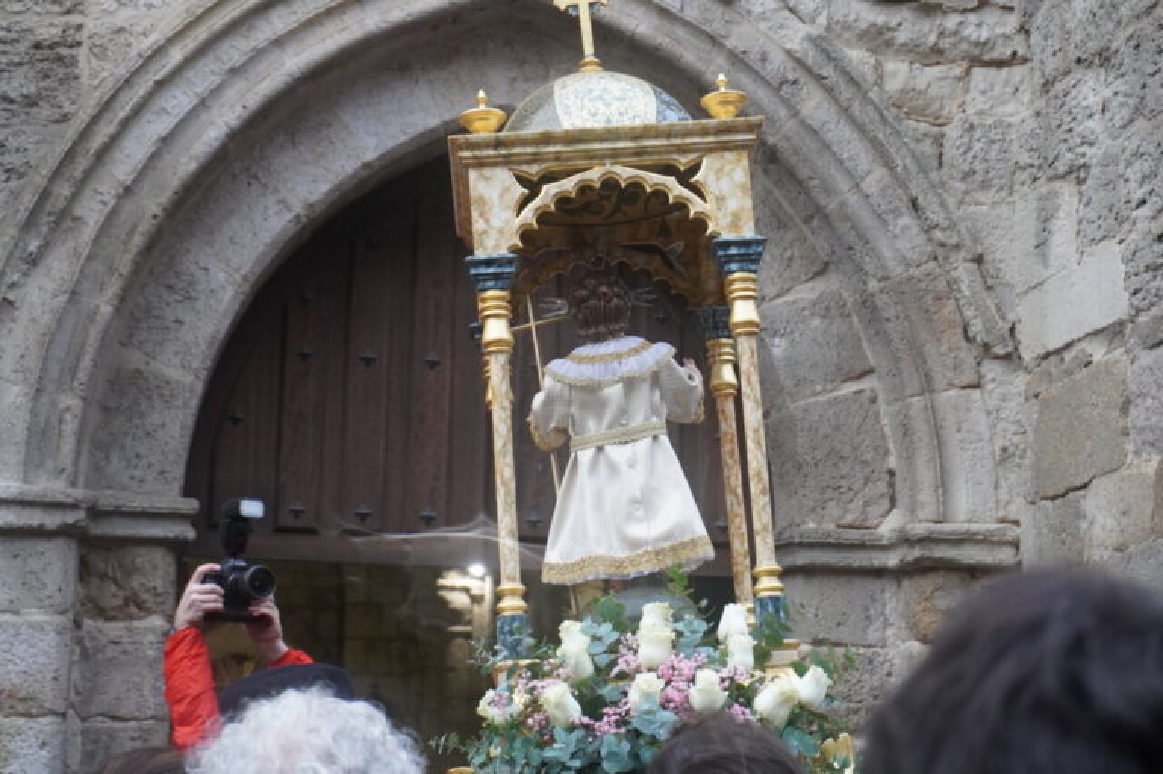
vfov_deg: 19.7
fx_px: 2228
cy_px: 387
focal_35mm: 69
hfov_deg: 29.3
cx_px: 582
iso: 2500
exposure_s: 1/160
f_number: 5.6
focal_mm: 46
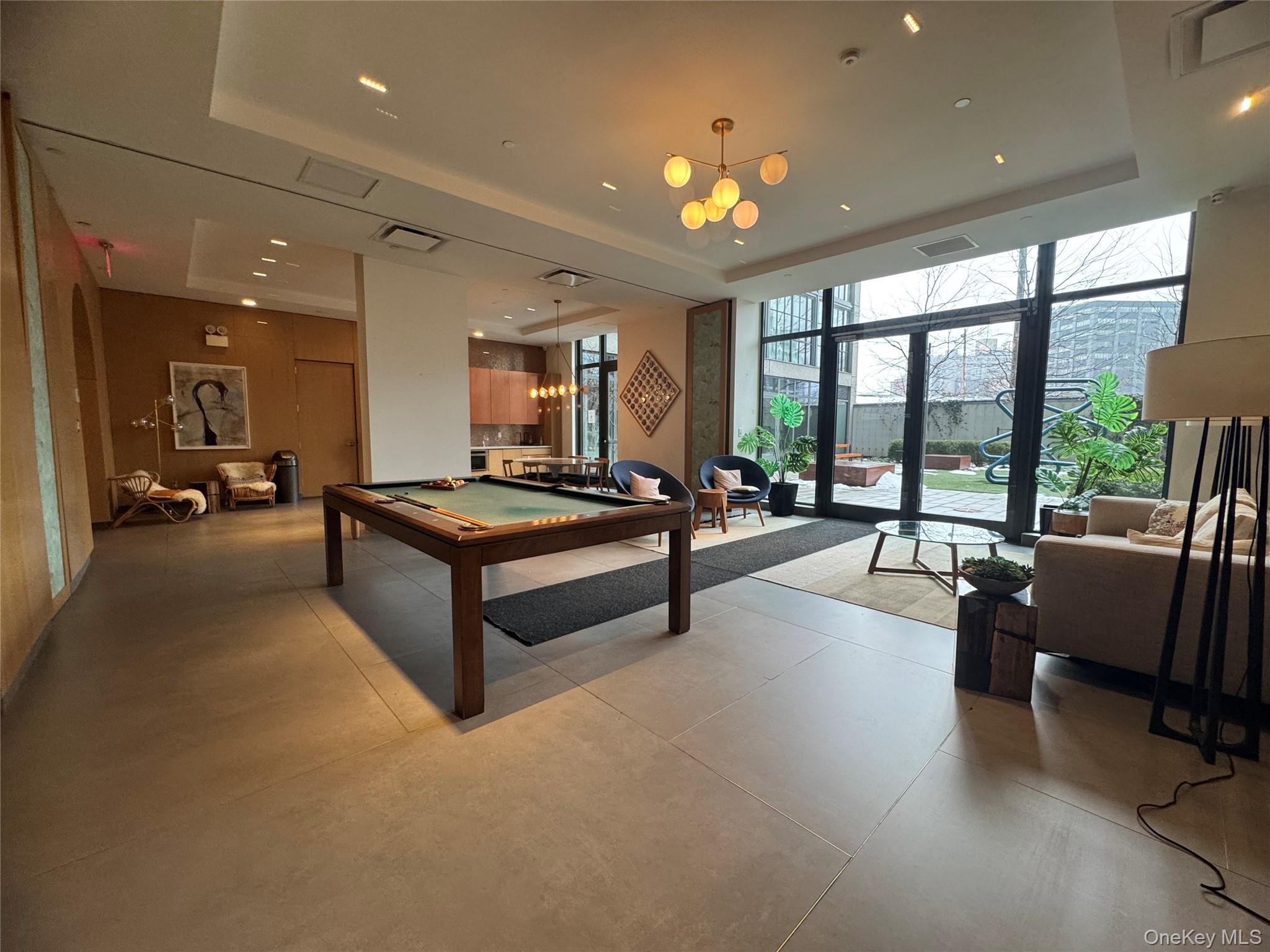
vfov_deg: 85.7
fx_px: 514
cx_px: 635
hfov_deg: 102.1
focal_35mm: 14
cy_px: 476
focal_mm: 2.22
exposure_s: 1/120
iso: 200
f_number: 2.2
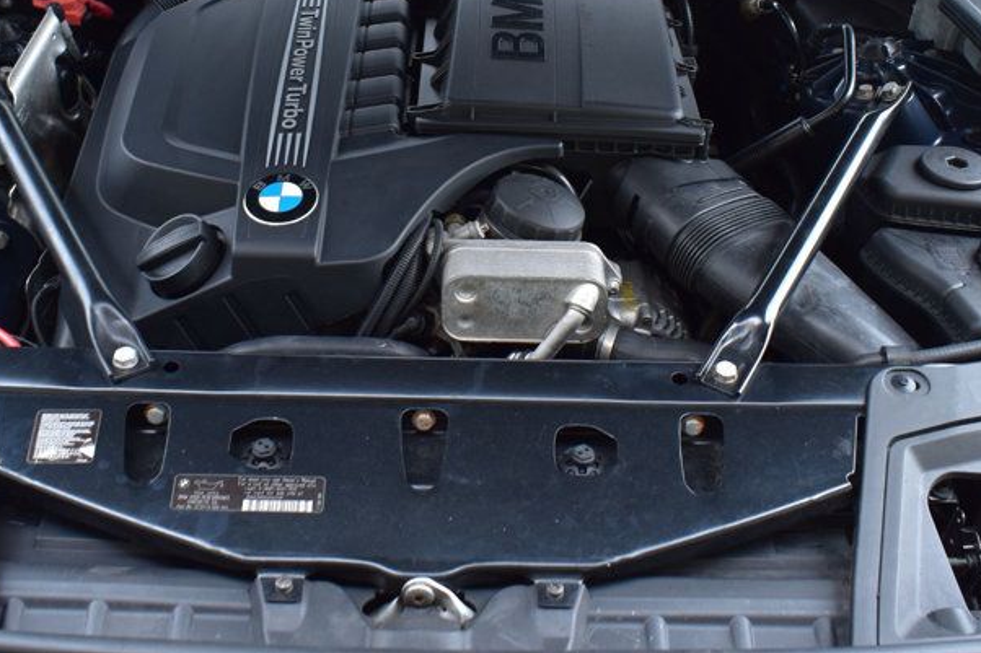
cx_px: 450
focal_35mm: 51
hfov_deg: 38.9
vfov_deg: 26.2
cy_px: 168
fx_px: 1389
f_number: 6.3
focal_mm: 20
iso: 400
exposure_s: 1/15
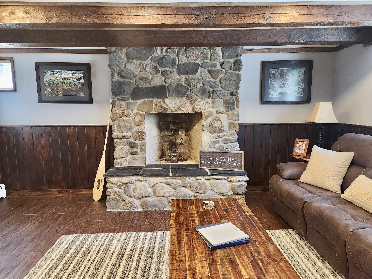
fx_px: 247
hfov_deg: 73.9
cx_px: 186
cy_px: 140
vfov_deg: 58.9
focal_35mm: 23
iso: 640
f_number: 1.8
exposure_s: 1/120
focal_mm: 5.4
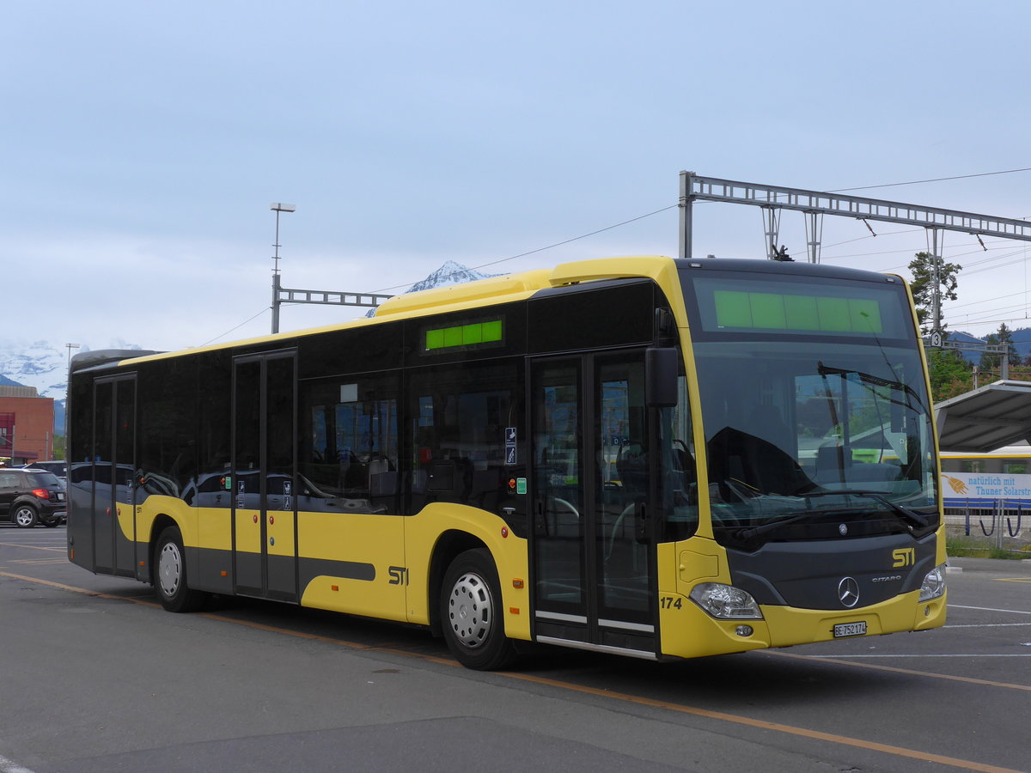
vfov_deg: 28.0
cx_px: 516
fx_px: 1549
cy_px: 386
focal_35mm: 52
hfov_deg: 36.8
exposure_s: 1/60
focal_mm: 10.7
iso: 125
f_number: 3.3
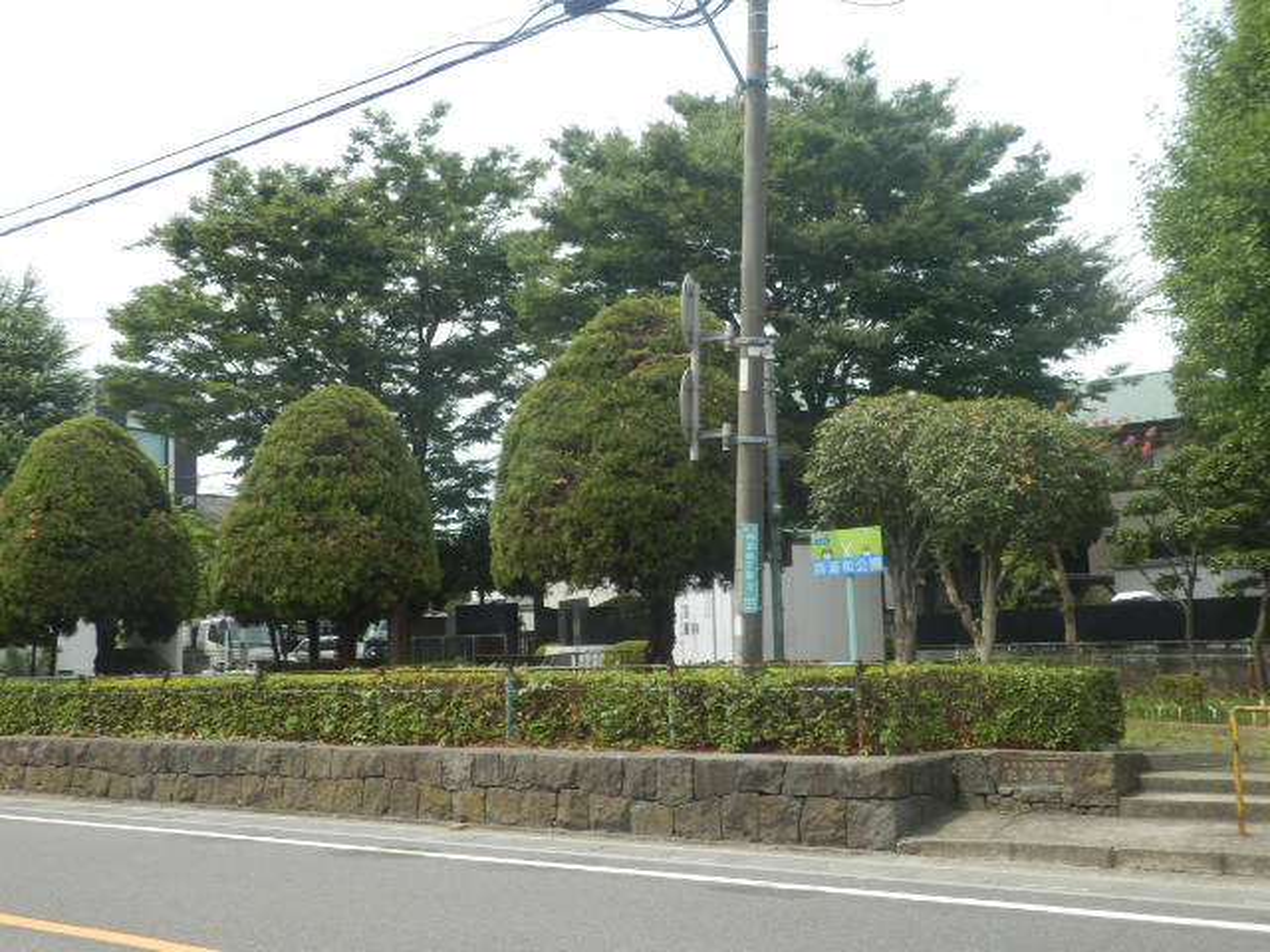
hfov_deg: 42.9
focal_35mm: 44
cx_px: 635
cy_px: 476
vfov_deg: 32.9
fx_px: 1614
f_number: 4.2
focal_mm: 7.9
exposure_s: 1/400
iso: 80
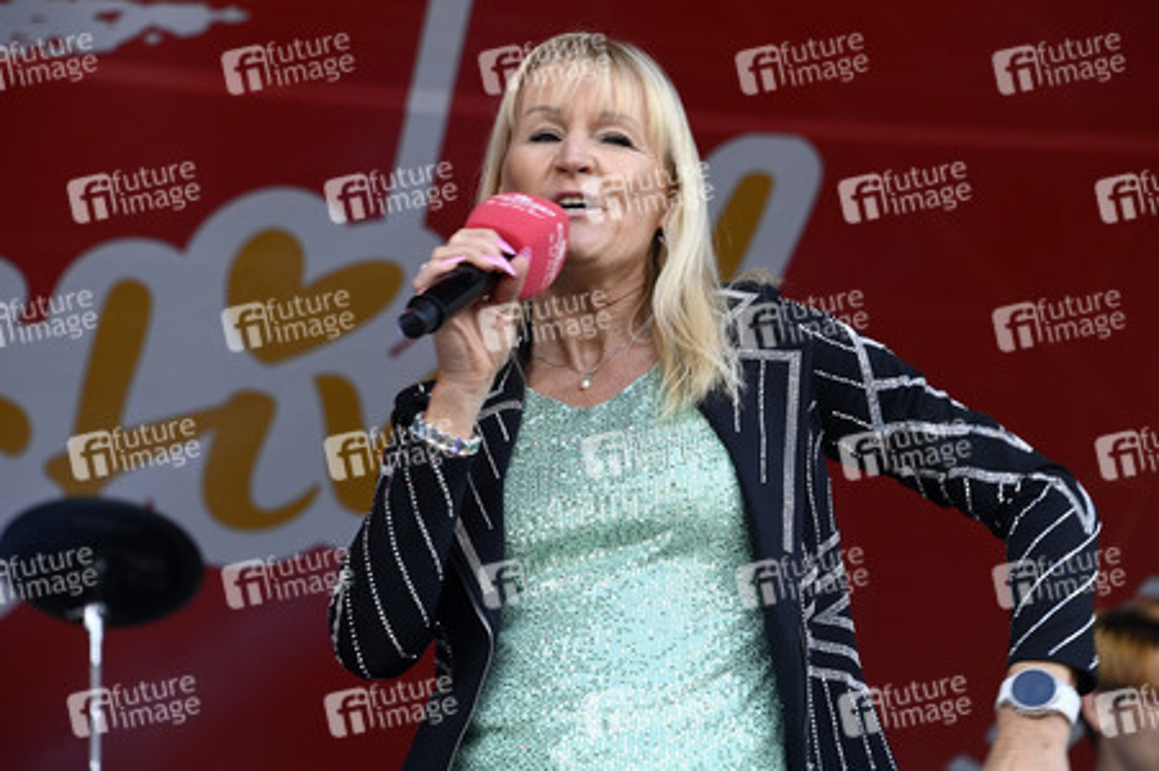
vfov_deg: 8.1
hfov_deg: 12.1
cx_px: 580
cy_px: 386
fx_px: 5469
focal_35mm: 170
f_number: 7.1
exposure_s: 1/320
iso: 800
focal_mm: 170
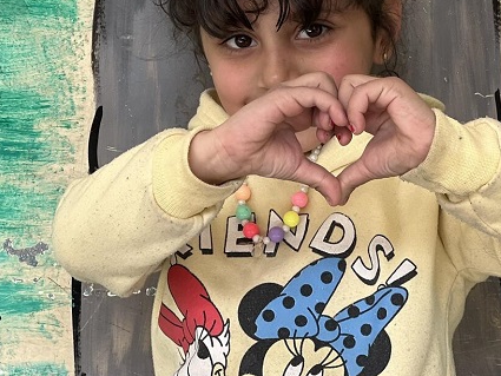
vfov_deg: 10.2
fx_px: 2099
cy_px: 119
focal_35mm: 145
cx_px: 278
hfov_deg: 13.6
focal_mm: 9
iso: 50
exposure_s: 1/121
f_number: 2.8
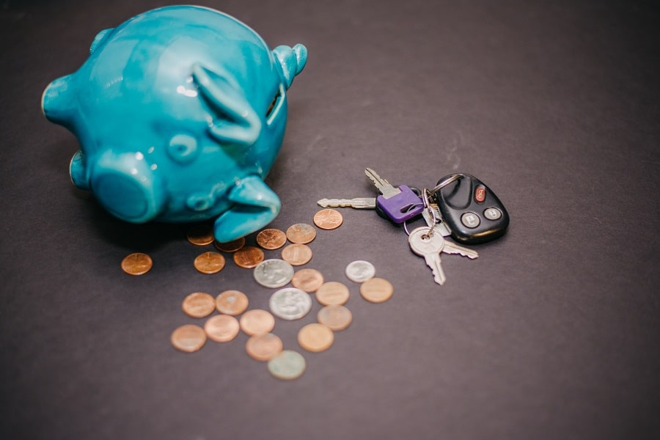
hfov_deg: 39.6
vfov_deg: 27.0
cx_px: 330
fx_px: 917
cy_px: 220
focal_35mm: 50
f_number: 1.8
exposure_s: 1/50
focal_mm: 50
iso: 800
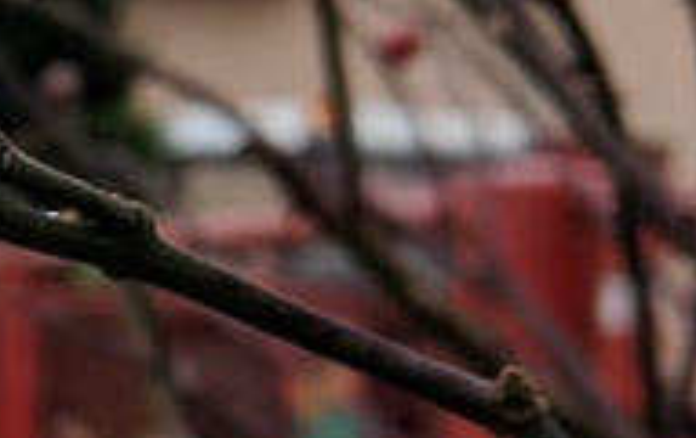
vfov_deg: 11.9
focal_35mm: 110
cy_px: 332
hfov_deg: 17.5
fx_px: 2090
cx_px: -262
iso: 57
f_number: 1.8
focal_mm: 4.44
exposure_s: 1/425
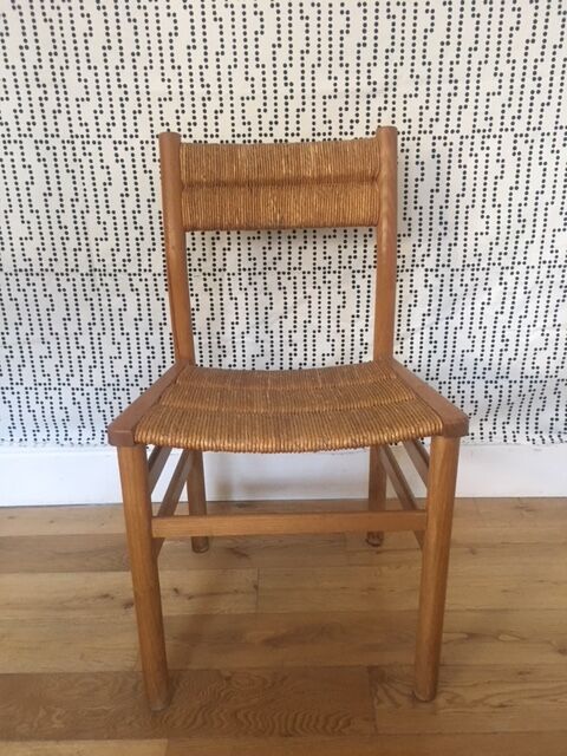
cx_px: 284
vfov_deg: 61.7
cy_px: 378
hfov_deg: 48.2
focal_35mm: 29
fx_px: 633
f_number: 2.2
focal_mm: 4.15
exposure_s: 1/25
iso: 200
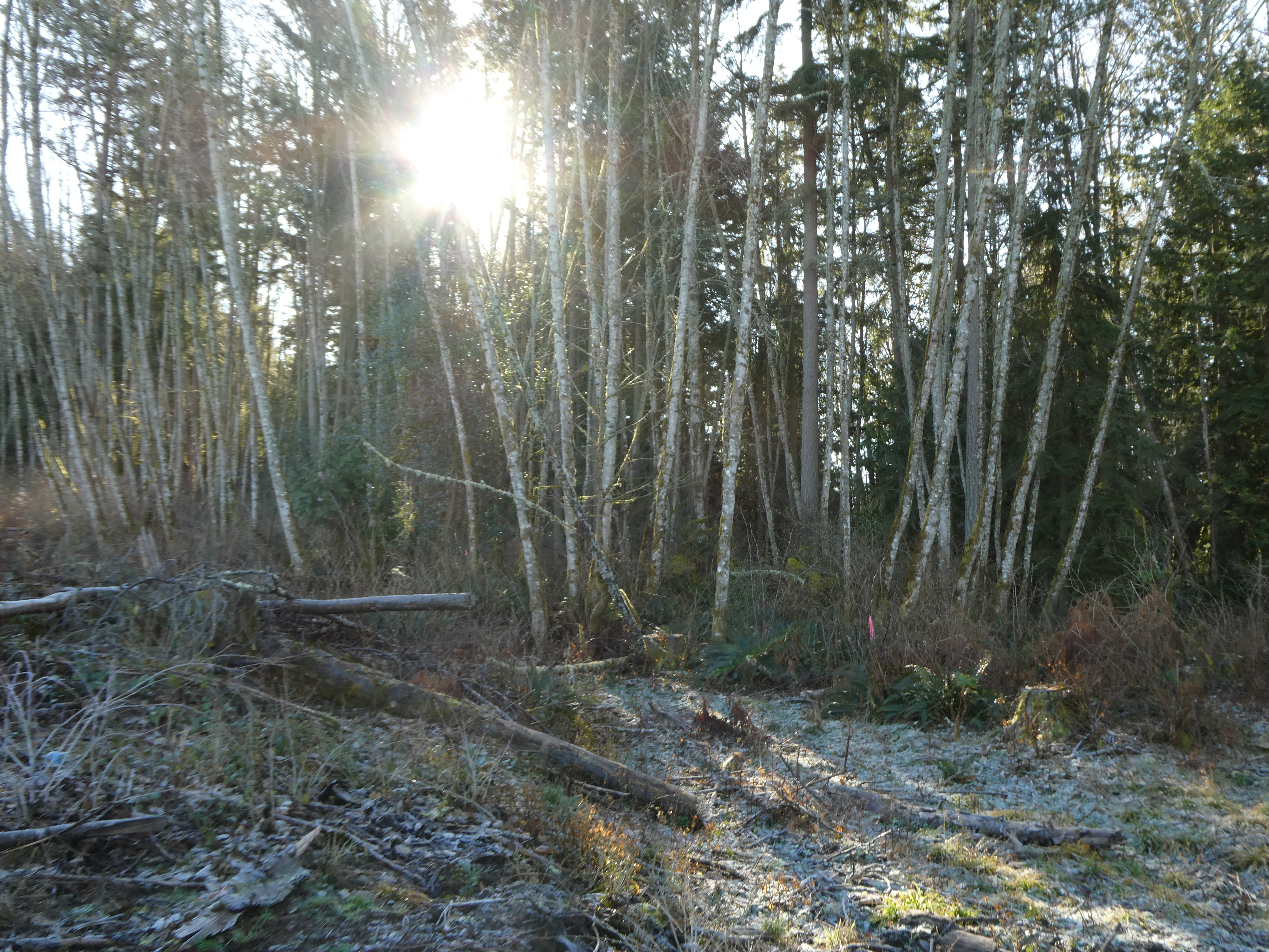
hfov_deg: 58.4
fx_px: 1136
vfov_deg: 45.4
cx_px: 634
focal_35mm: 31
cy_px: 476
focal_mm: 5.4
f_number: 3.5
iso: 80
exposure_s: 1/80
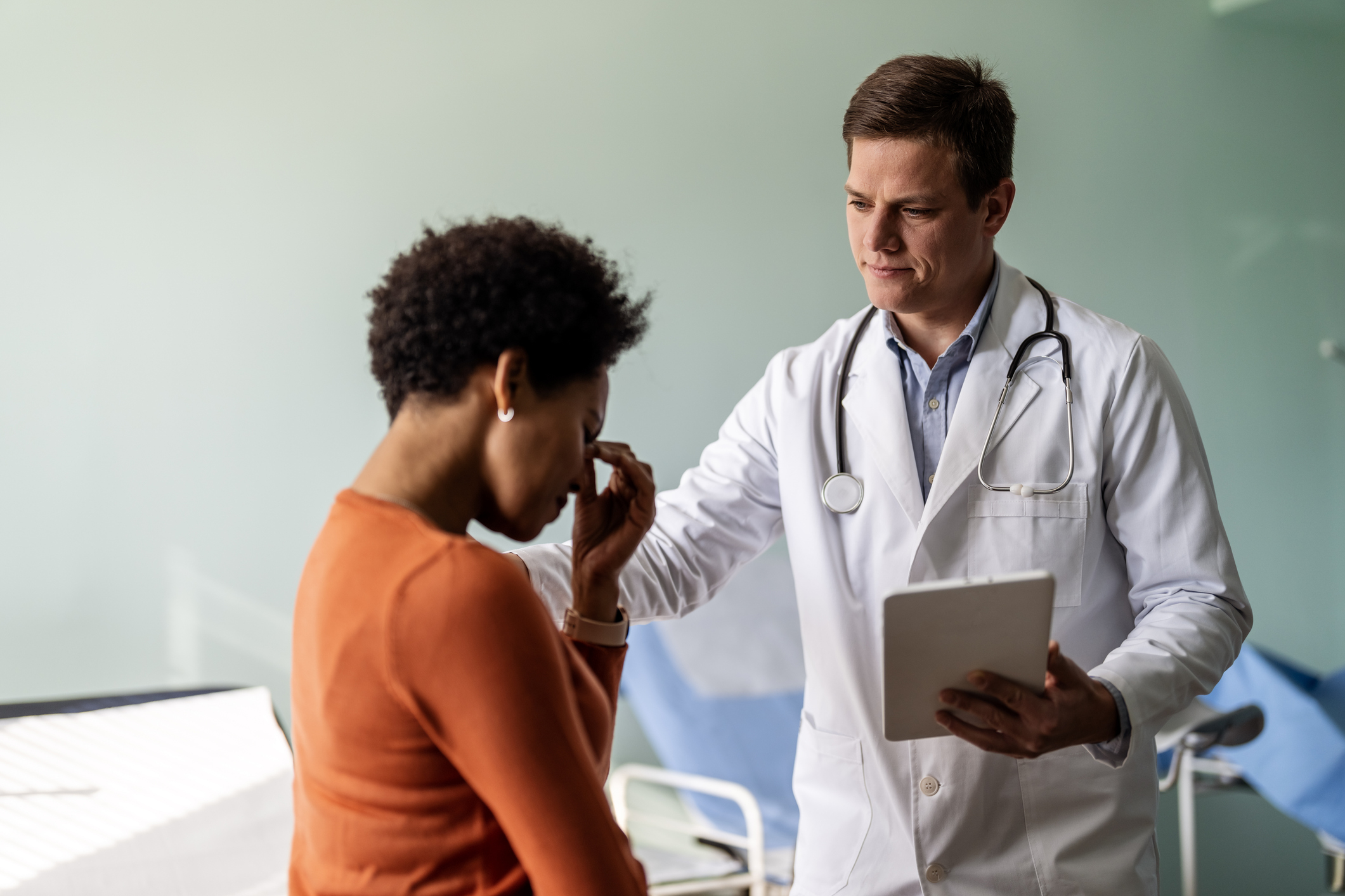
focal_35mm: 50
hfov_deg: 39.6
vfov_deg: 27.0
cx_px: 672
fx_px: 1868
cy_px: 448
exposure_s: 1/640
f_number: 1.2
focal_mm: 50
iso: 100
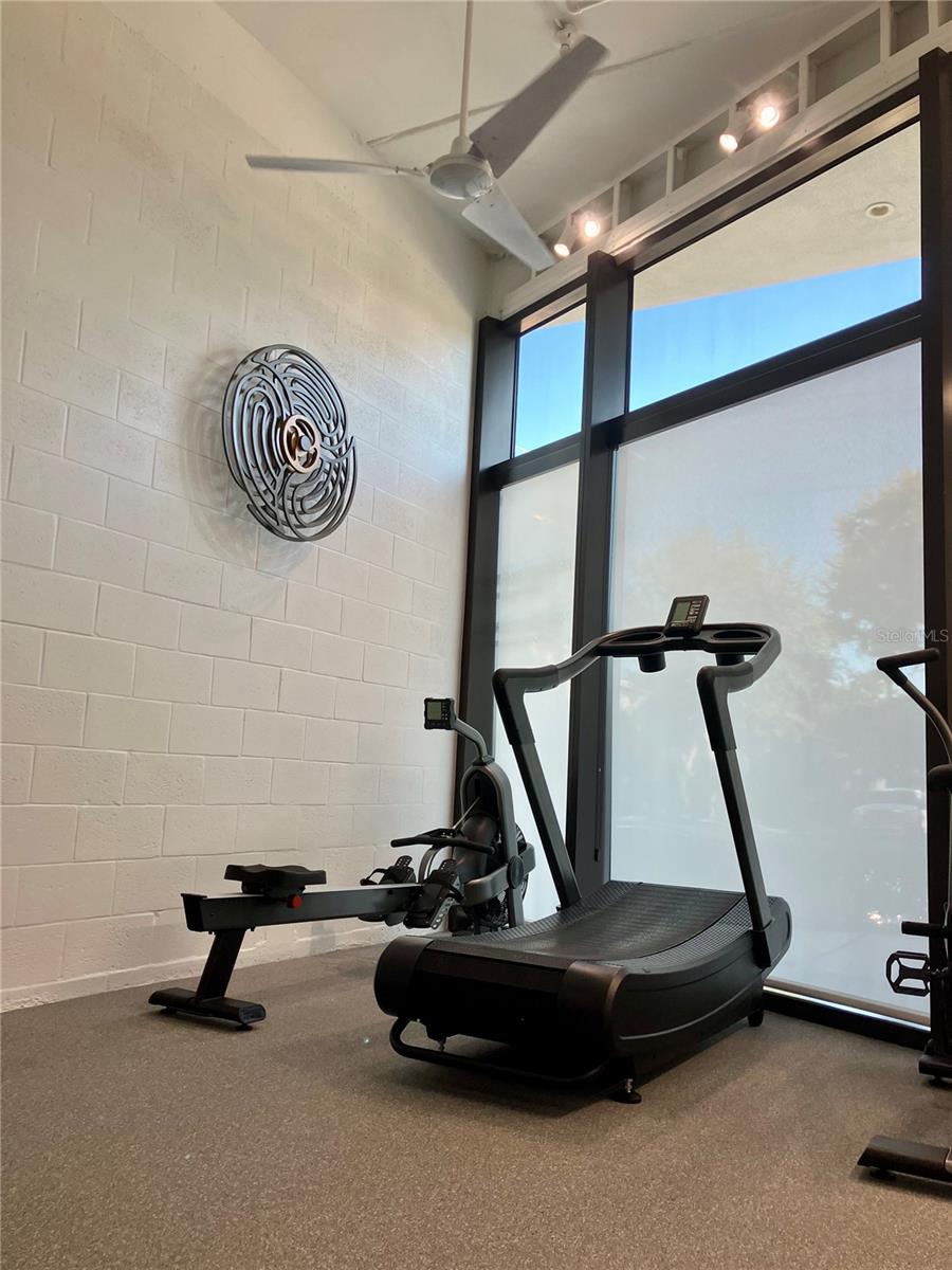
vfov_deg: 63.4
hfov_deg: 49.7
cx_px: 476
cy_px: 635
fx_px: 1027
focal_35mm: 28
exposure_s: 1/120
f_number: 1.8
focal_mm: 3.99
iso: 50
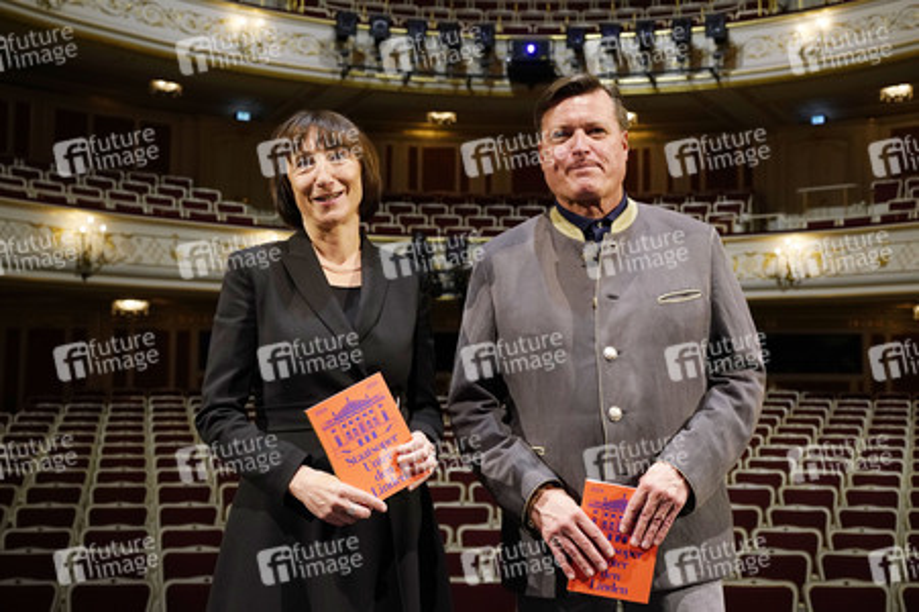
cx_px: 460
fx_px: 995
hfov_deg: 49.6
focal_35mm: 39
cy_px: 306
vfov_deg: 34.2
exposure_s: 1/100
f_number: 4.5
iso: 1600
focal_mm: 39
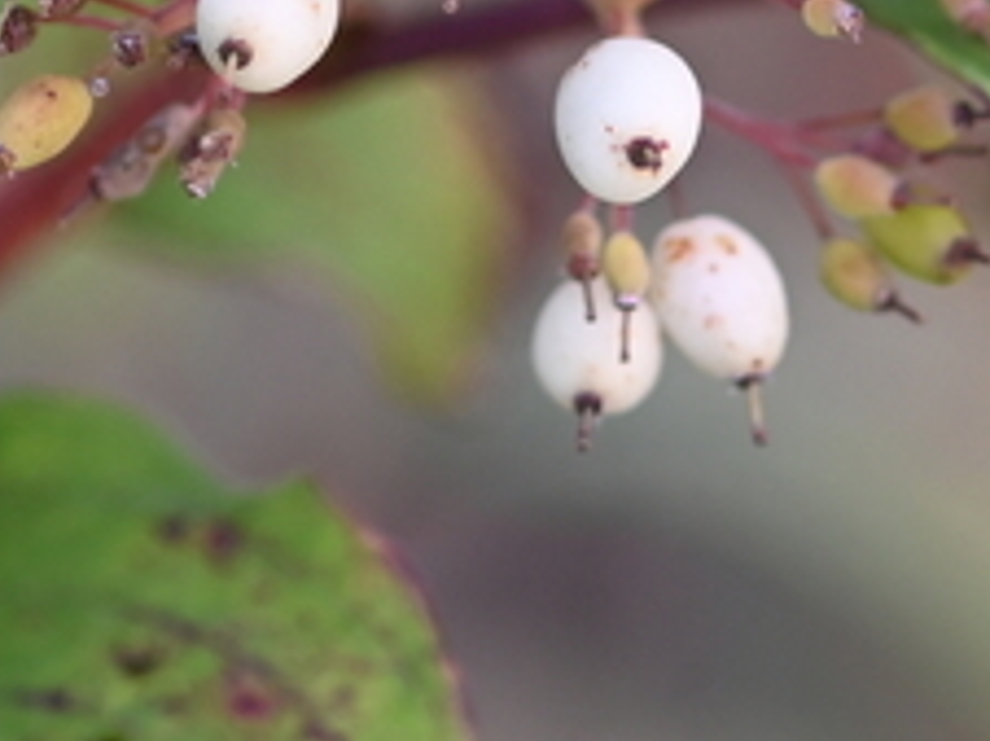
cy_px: -208
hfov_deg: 3.9
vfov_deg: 2.9
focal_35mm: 510
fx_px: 14570
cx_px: 714
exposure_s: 1/250
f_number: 3.5
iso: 400
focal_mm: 105
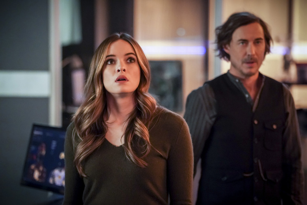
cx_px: 154
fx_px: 1305
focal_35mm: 153
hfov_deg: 13.4
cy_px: 102
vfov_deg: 9.0
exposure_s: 1/60
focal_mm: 153
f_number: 4
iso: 6400
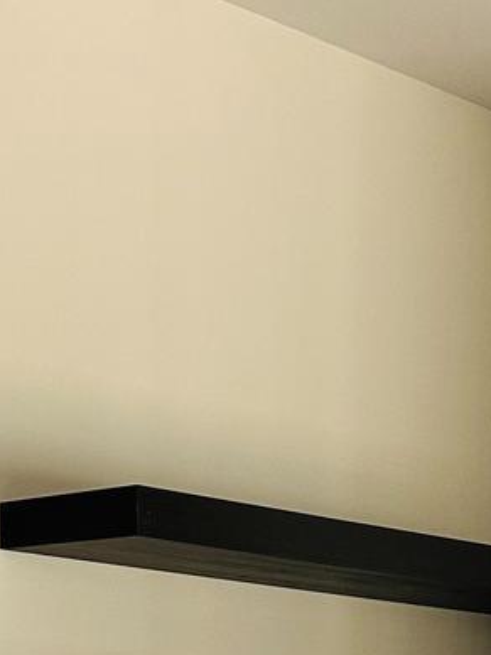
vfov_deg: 18.2
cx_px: 525
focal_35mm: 95
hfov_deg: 15.2
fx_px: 1797
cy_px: 998
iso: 250
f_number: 1.78
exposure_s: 1/100
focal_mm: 6.86
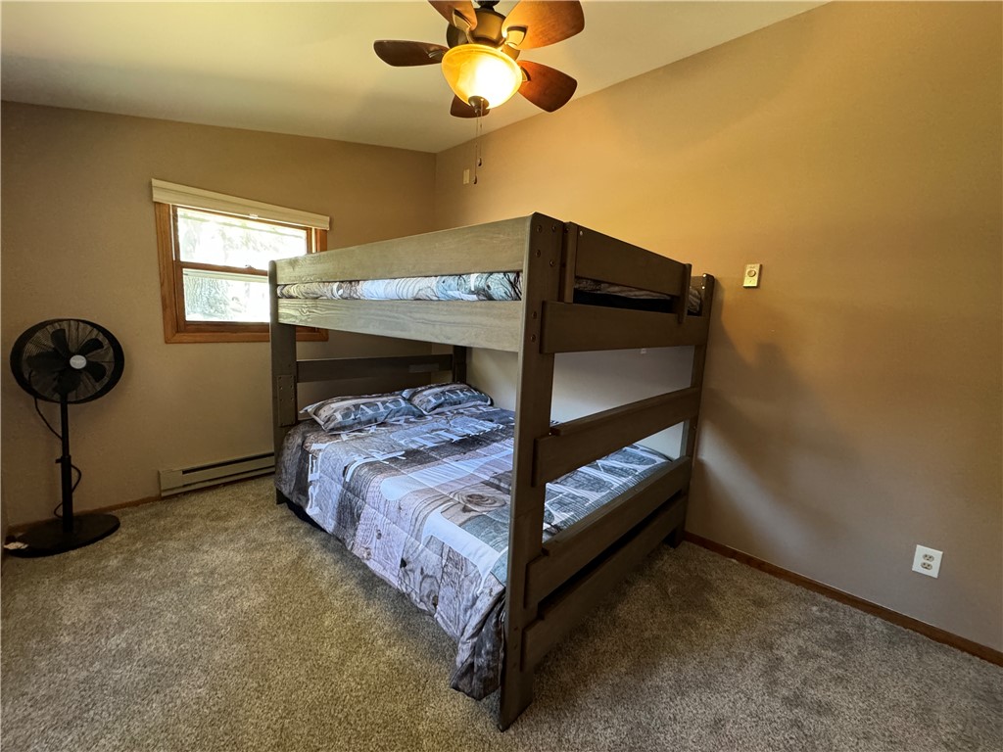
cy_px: 376
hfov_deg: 102.1
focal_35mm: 14
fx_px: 406
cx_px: 502
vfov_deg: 85.7
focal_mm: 2.22
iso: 800
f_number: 2.2
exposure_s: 1/60
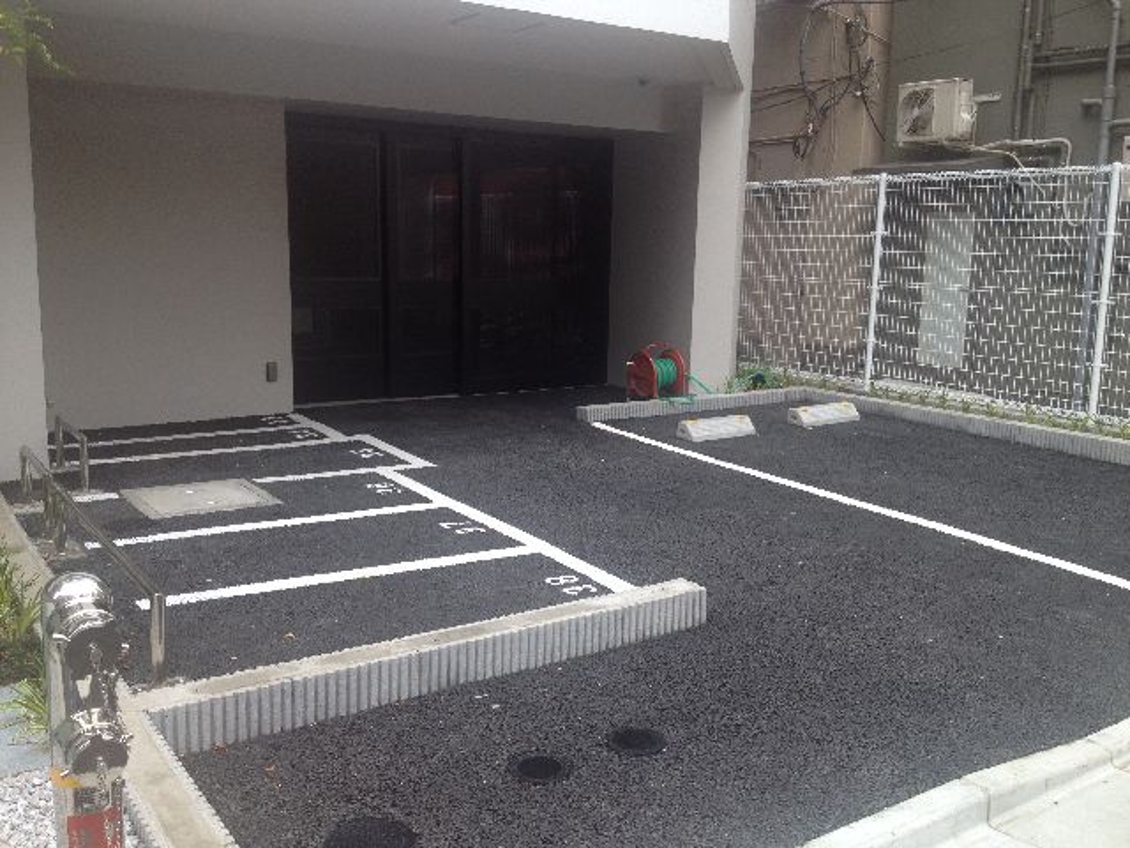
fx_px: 1143
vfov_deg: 40.7
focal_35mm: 35
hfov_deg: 52.6
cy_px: 424
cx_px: 565
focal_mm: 4.28
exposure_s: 1/194
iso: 50
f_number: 2.4
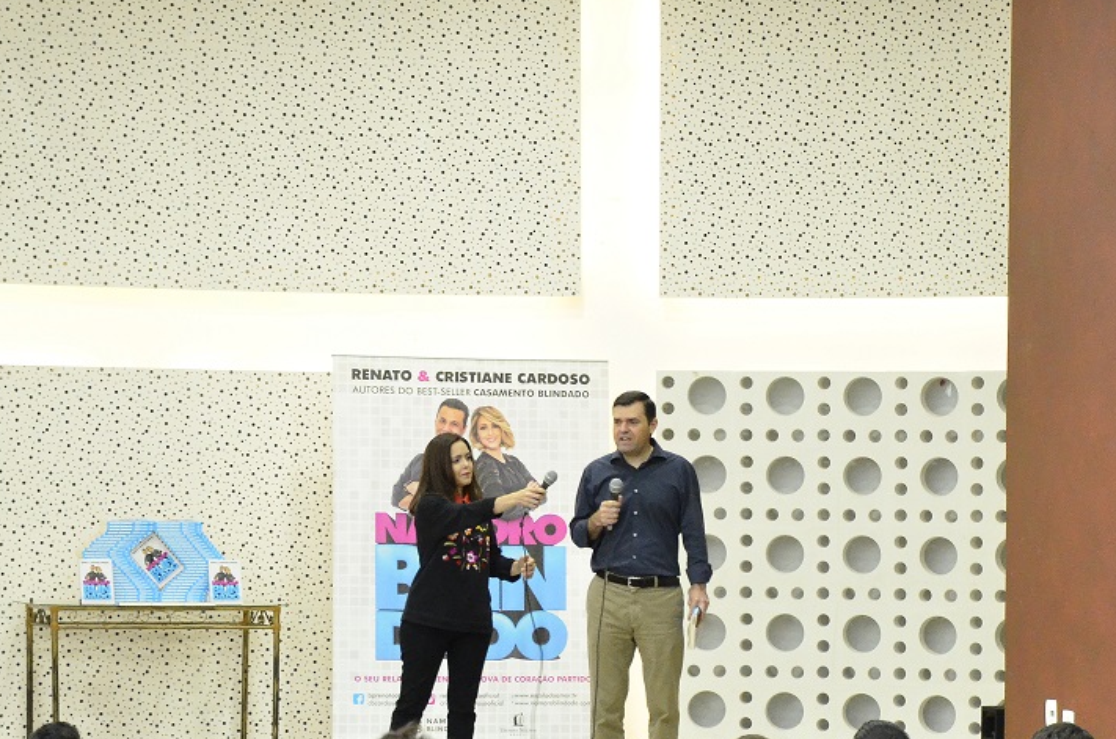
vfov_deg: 10.5
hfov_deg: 15.8
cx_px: 758
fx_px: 4022
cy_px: 635
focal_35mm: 130
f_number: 6.3
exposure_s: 1/50
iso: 4000
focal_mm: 50
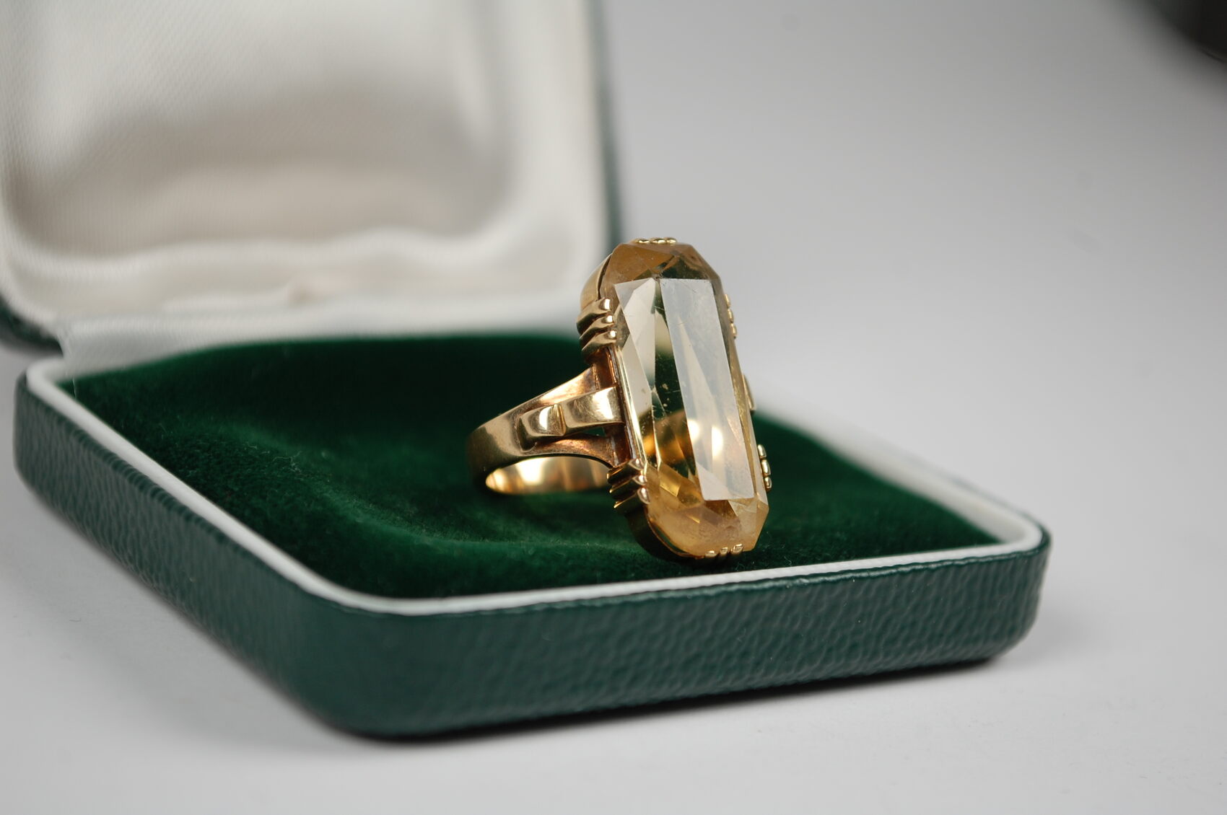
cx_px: 614
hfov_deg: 24.6
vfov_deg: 16.5
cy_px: 408
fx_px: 2809
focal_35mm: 82
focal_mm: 55
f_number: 6.3
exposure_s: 1/160
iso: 200
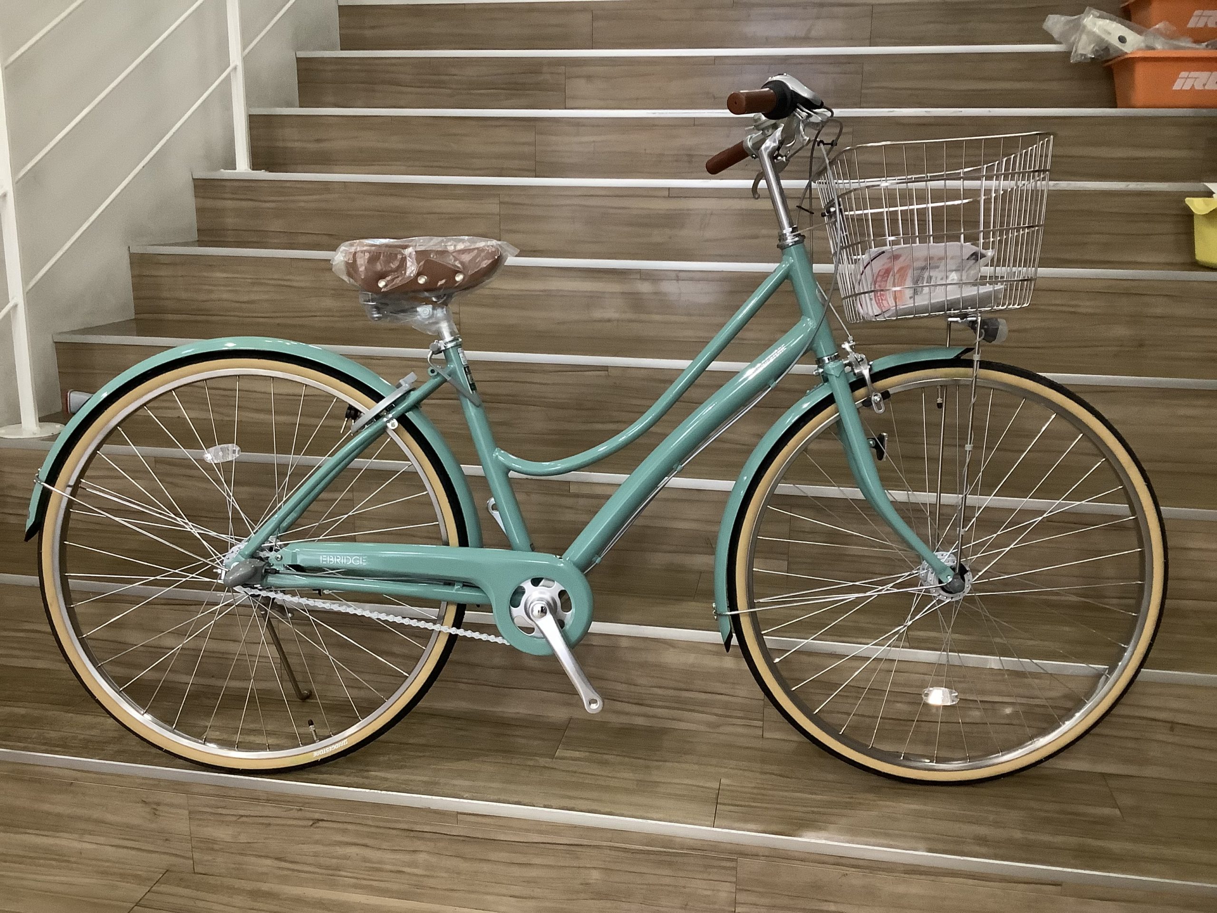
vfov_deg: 45.4
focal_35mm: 31
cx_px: 608
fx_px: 1090
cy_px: 456
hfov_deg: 58.4
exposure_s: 1/40
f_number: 2.4
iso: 320
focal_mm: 3.3
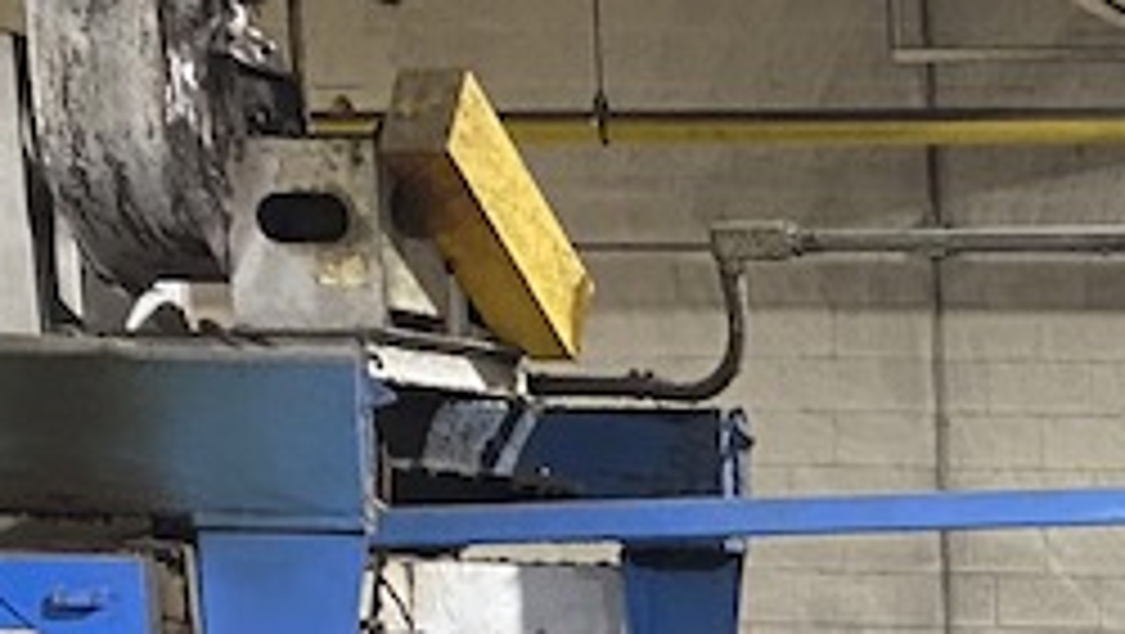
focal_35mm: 116
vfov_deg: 9.7
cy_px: 1281
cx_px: 1791
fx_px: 3463
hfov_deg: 16.5
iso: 200
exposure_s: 1/60
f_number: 1.8
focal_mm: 4.25
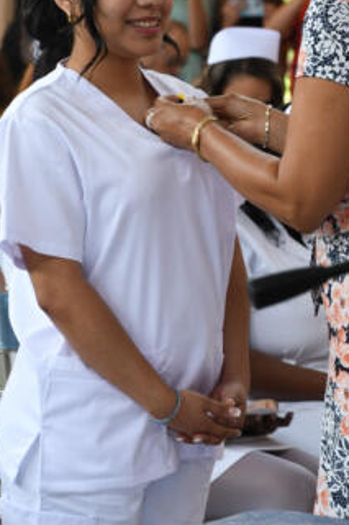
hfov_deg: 5.3
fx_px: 3756
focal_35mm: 258
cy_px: 138
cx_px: 263
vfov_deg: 8.0
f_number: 8
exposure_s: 1/60
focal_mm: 110
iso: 1000
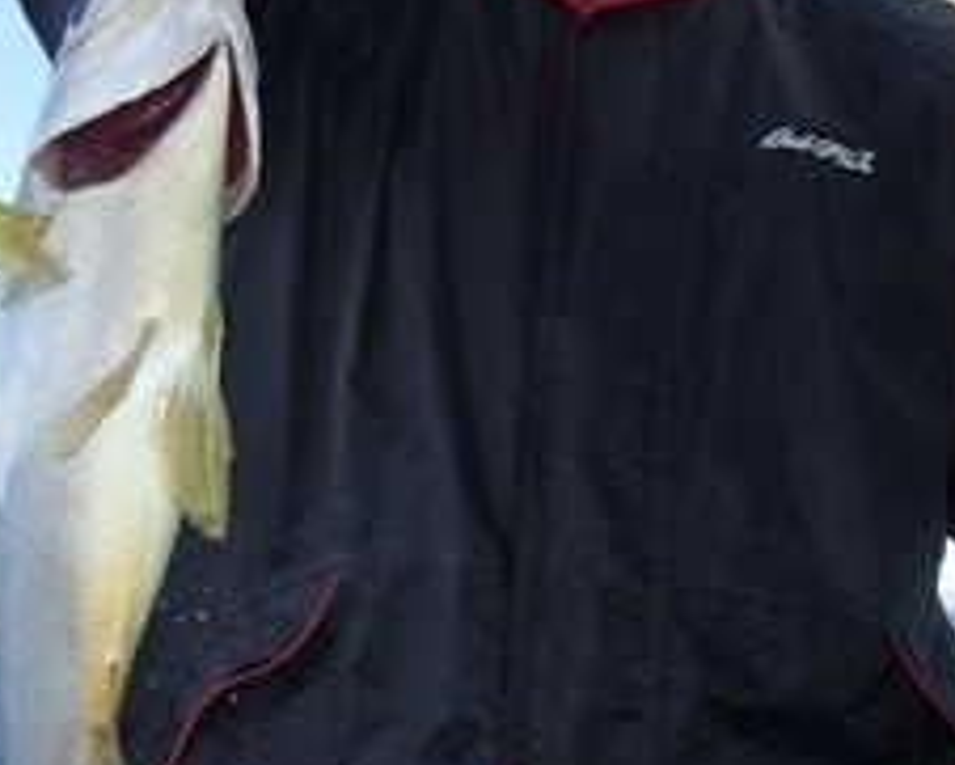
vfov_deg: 26.2
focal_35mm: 58
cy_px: 351
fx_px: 1640
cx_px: 490
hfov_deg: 32.5
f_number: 3.9
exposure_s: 1/250
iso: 100
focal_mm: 5
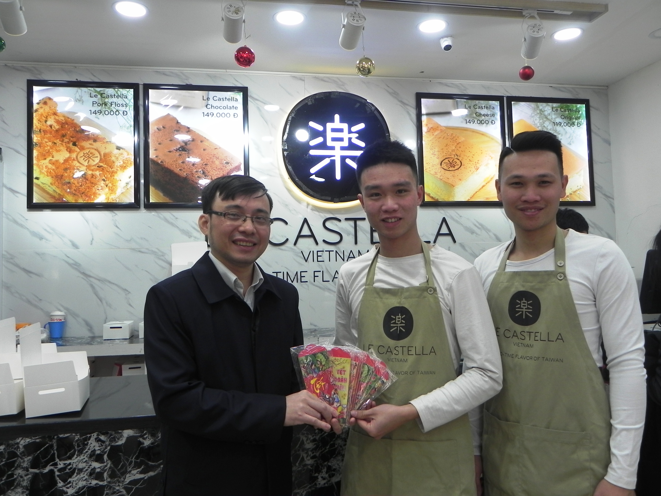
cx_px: 330
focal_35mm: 29
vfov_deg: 48.2
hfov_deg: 61.7
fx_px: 554
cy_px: 248
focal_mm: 5.2
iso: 160
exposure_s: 1/80.5
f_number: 3.2
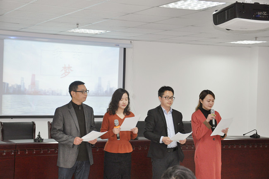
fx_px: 559
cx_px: 134
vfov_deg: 18.1
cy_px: 90
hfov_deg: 27.0
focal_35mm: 75
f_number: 5
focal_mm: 50
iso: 800
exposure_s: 1/100
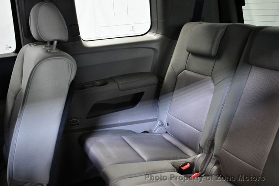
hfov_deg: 53.1
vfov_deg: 36.9
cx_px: 140
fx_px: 279
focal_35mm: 36
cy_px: 93
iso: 3200
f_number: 3.5
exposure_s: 1/60
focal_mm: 18
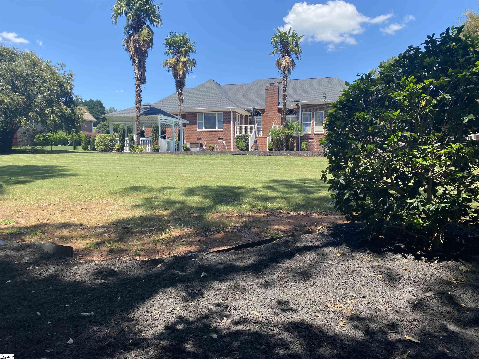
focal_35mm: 26
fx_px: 360
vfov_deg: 53.1
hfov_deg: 67.3
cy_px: 180
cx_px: 240
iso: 32
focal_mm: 4.25
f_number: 1.8
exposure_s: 1/1114
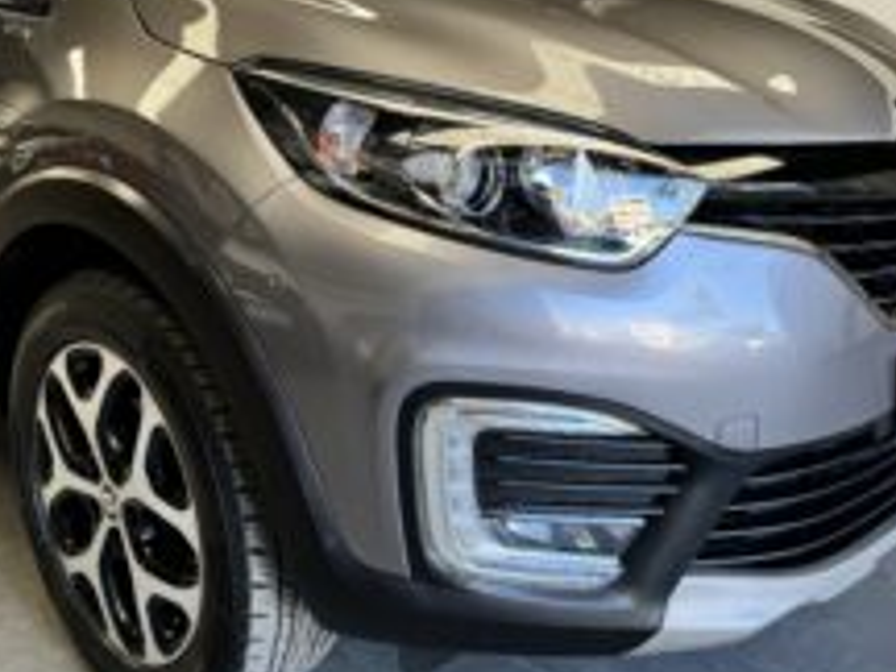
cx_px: 382
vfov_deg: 35.1
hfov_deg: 46.7
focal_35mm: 40
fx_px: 1035
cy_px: 162
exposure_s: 1/121
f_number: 1.78
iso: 64
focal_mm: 6.76
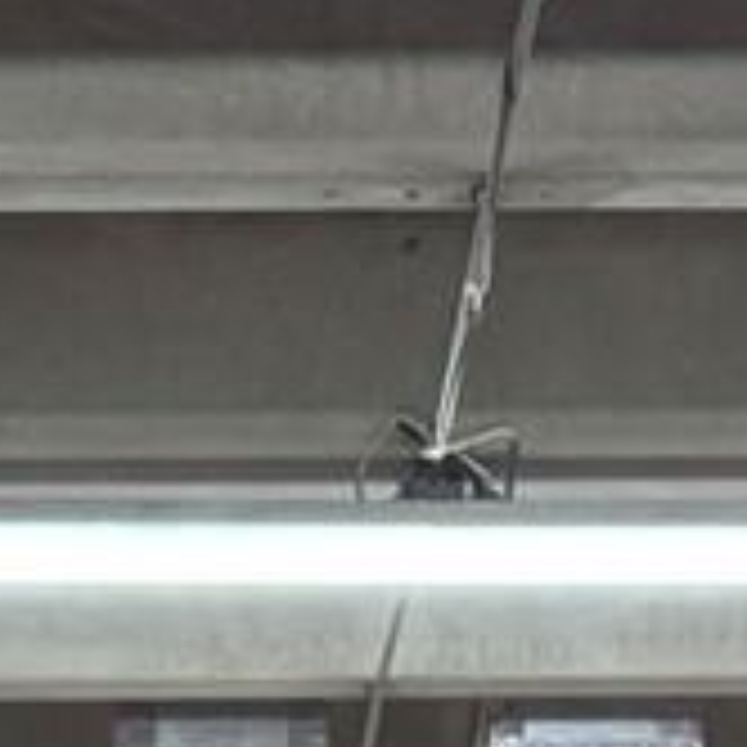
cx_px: 36
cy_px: 2506
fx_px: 5005
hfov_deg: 8.5
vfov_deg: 7.2
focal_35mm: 205
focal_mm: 6.76
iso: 320
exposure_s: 1/120
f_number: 1.78
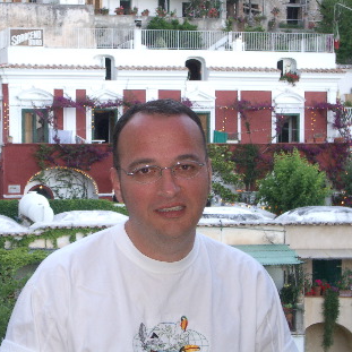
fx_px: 1208
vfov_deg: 16.6
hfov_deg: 16.5
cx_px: 119
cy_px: 177
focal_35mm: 105
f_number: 4.4
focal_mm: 14.6
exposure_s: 1/50
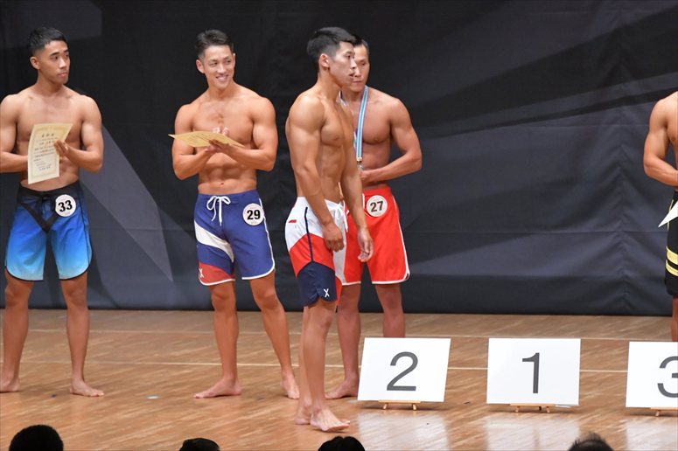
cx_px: 339
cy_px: 226
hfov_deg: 7.6
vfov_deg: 5.1
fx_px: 5083
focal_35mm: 270
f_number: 5.6
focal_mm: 180
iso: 8000
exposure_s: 1/400
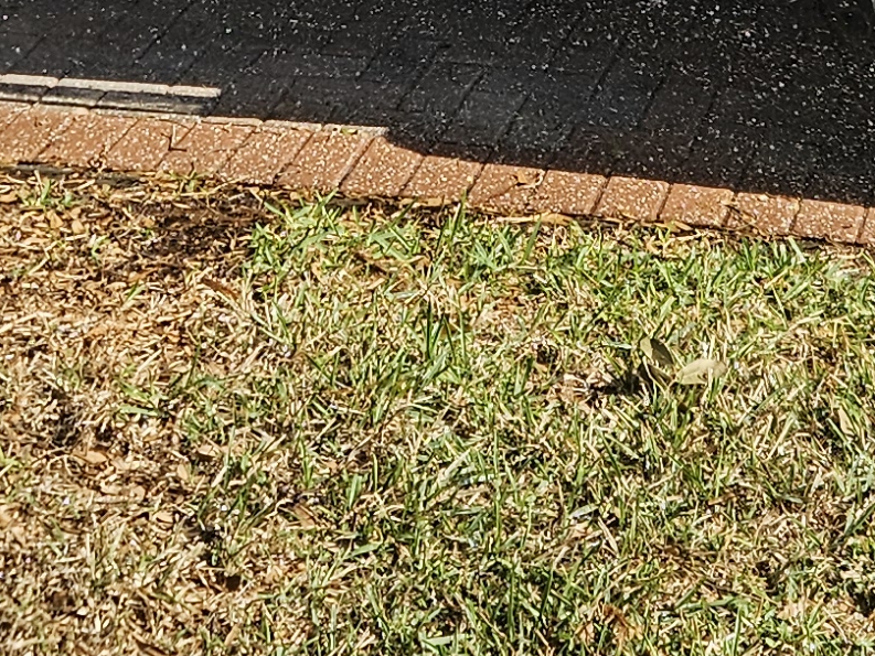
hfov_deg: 16.9
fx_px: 2933
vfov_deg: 11.8
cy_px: -538
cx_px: 542
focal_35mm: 116
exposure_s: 1/1449
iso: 32
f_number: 1.8
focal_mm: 5.4
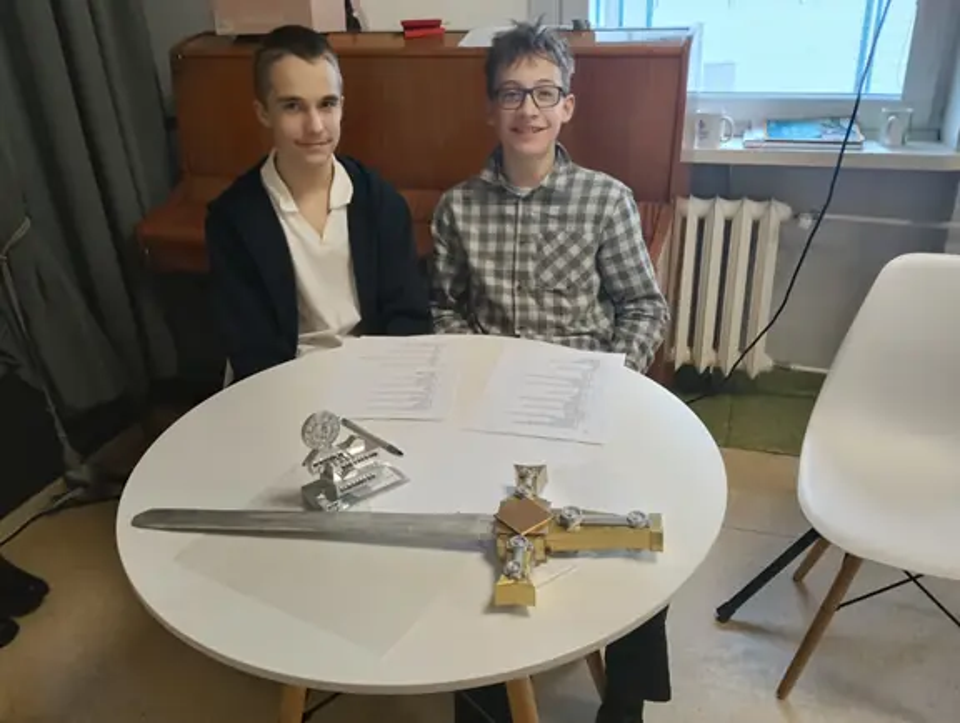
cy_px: 362
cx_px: 480
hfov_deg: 65.2
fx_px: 750
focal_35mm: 27
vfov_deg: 51.5
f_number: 1.8
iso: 250
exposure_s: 1/33.3
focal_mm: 3.98
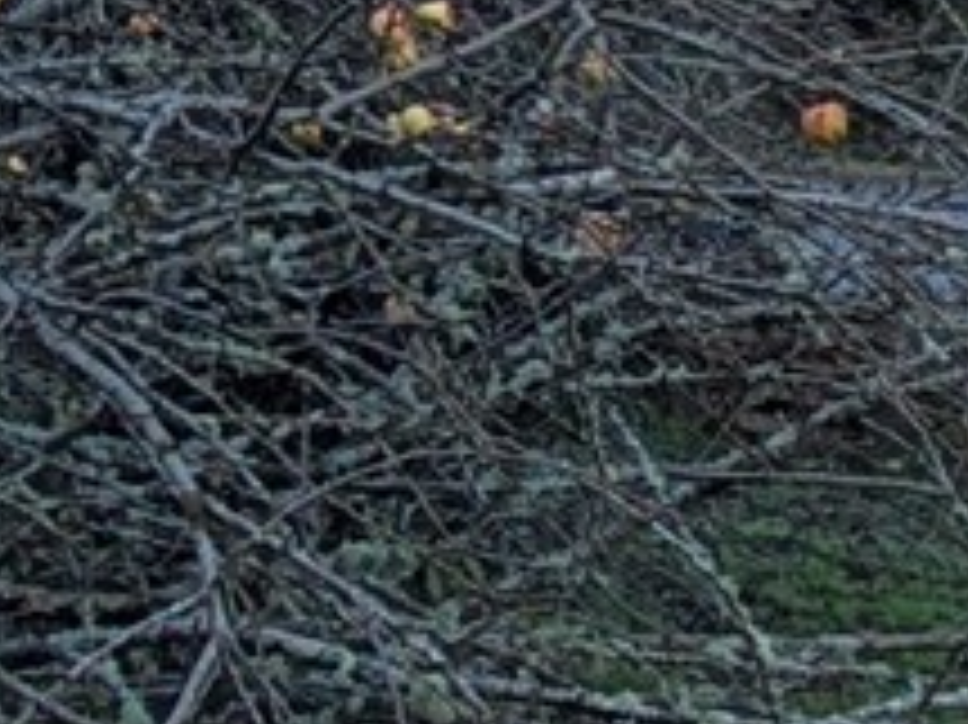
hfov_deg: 10.6
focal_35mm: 186
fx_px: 5198
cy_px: -1369
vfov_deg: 7.2
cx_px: 322
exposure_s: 1/1653
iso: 50
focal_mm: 5.43
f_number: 1.89
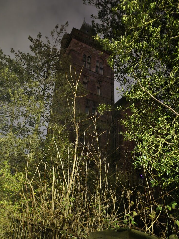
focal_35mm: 24
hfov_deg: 56.8
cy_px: 123
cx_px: 92
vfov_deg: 71.6
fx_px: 165
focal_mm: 5.4
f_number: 1.8
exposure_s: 1/4.98
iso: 3200
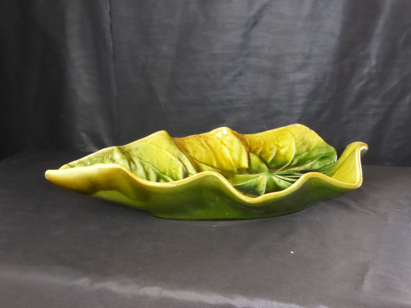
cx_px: 206
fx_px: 404
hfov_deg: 54.0
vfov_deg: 41.8
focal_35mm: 34
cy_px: 154
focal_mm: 6.1
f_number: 3.7
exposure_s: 1/60
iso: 800
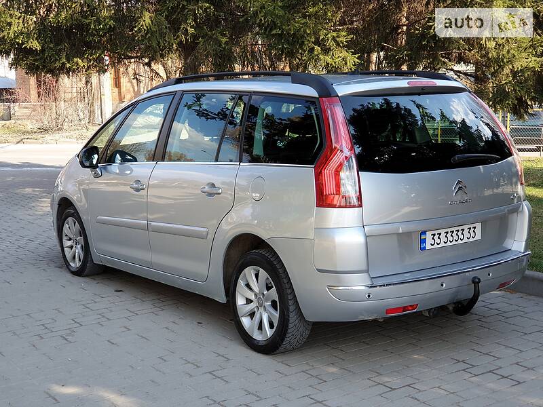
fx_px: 816
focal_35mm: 52
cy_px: 204
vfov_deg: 28.0
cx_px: 272
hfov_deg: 36.8
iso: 25
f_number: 2.4
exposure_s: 1/167
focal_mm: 6
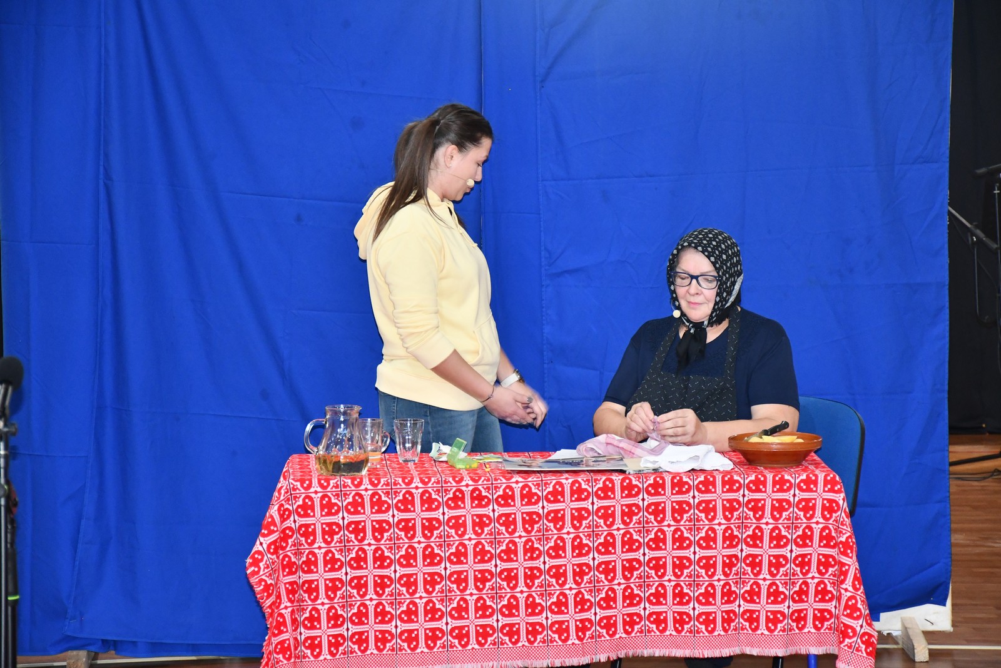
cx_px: 500
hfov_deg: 17.1
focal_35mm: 120
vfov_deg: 11.4
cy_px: 334
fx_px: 3337
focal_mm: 80
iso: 2200
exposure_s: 1/60
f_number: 5.3
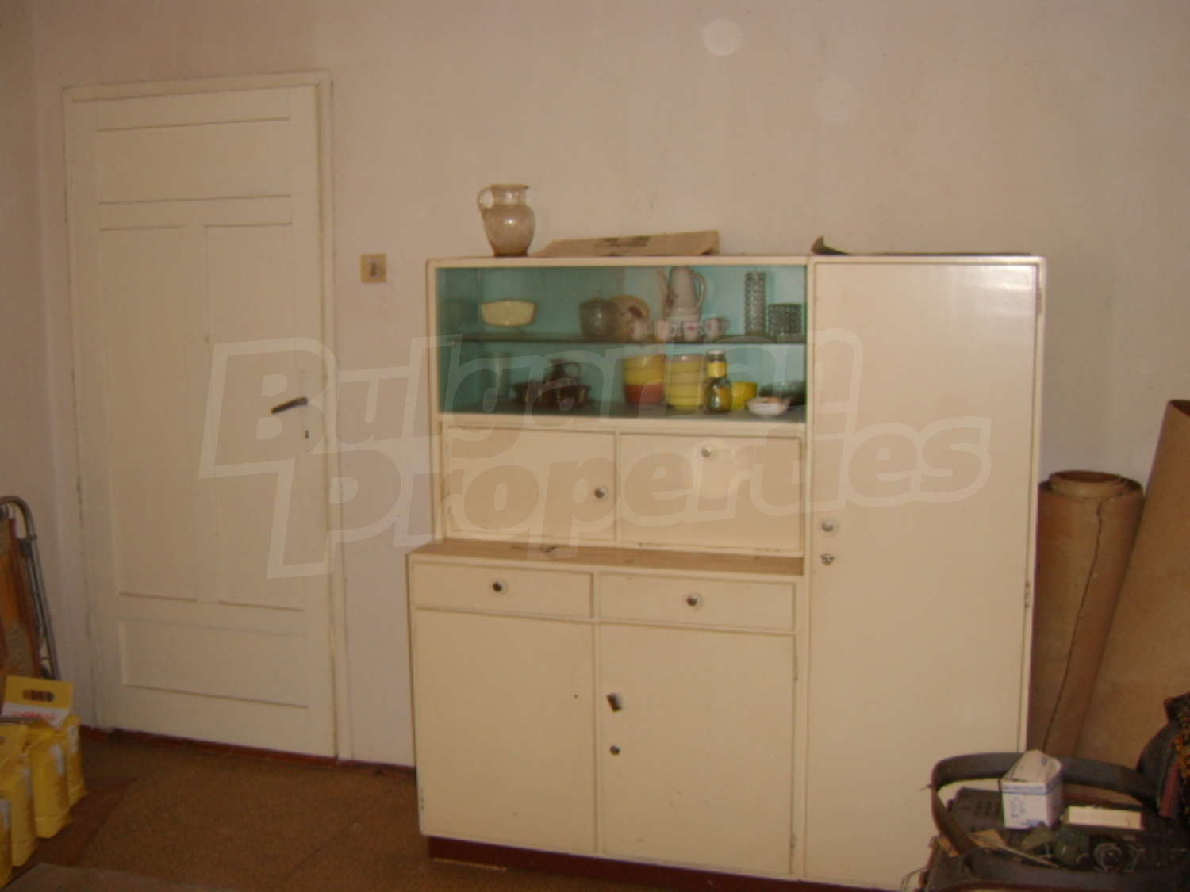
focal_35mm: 31
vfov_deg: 45.4
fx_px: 1066
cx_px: 595
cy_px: 446
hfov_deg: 58.4
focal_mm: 8.13
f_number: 2.7
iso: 141
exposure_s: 1/30
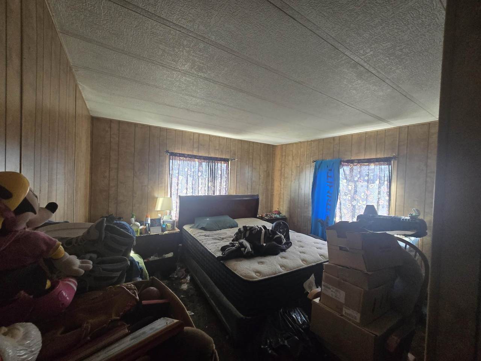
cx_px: 240
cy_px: 180
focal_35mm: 13
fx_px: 181
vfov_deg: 89.9
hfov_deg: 106.2
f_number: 2.2
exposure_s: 1/60
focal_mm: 2.2
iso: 320
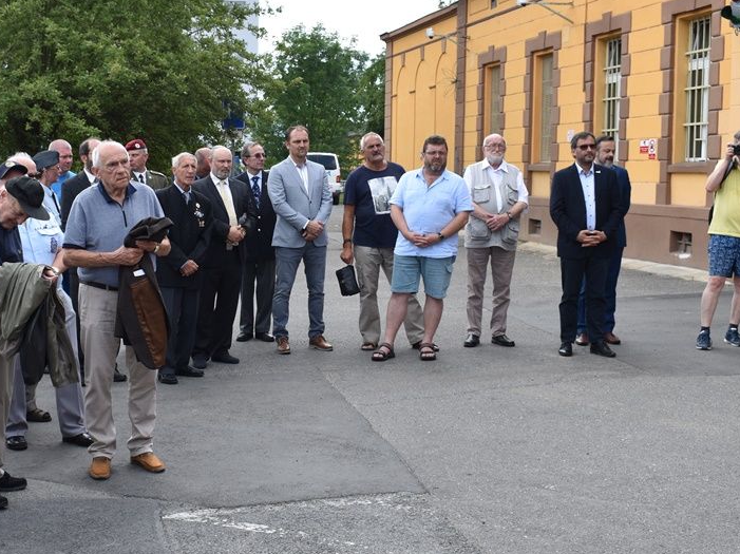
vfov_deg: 27.6
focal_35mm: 53
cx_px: 239
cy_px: 236
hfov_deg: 36.0
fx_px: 1126
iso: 100
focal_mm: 25
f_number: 6.3
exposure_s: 1/160
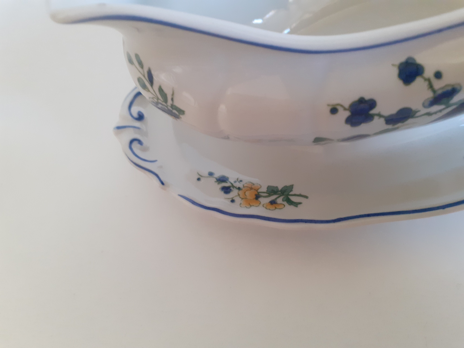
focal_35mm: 27
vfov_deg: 51.4
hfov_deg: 65.3
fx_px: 362
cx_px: 232
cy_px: 174
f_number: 1.9
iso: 200
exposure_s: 1/25
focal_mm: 3.6
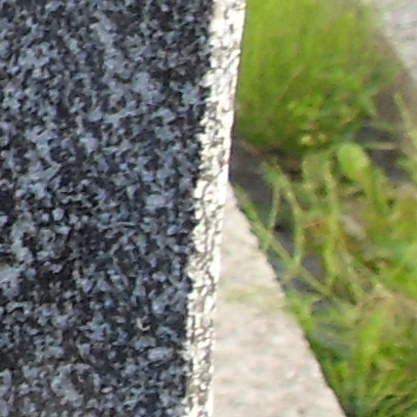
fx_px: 3612
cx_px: -1038
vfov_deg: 6.6
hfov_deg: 5.9
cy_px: -66
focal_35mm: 265
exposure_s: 1/125
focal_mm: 6.3
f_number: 3.5
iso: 80
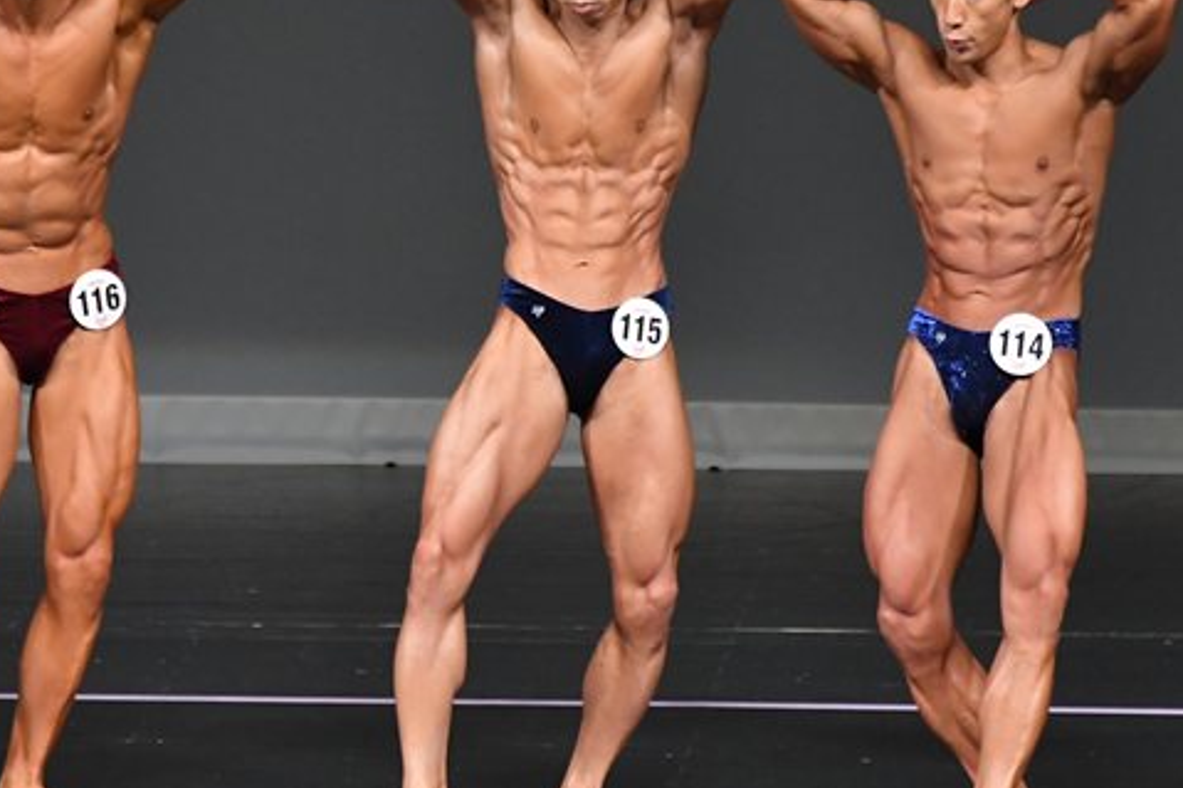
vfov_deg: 2.7
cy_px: 375
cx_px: 451
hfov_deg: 4.0
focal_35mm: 510
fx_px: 16752
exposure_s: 1/400
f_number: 5.6
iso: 4000
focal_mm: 210
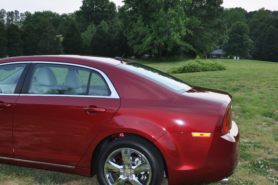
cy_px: 90
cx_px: 70
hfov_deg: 40.8
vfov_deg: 28.6
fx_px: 363
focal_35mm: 47
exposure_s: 1/200
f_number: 5.6
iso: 200
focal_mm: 18
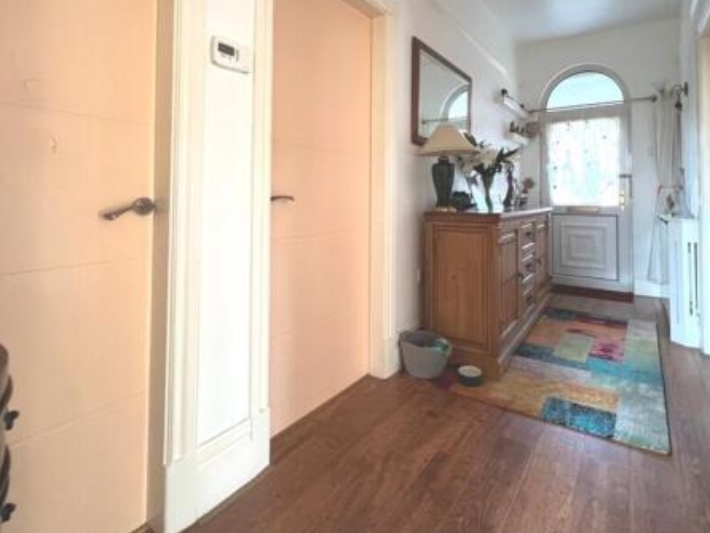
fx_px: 349
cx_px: 412
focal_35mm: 17
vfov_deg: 73.0
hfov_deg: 90.3
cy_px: 188
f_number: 1.8
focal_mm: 1.57
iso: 320
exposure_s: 1/60
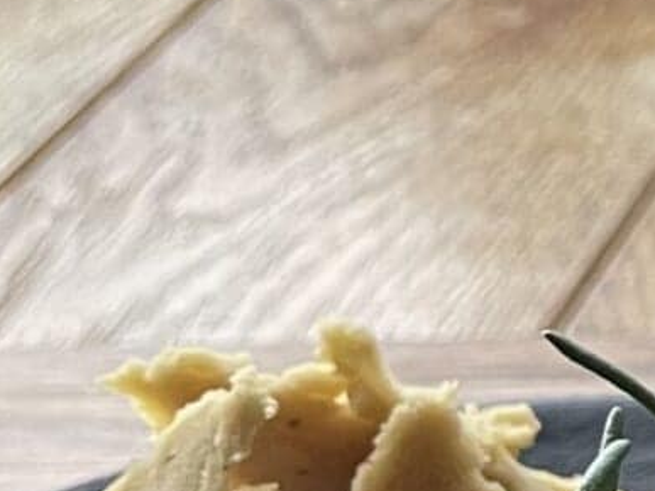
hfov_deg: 9.4
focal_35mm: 172
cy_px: -80
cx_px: 1892
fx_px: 3254
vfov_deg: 8.5
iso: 125
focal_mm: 4.2
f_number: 1.6
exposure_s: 1/84
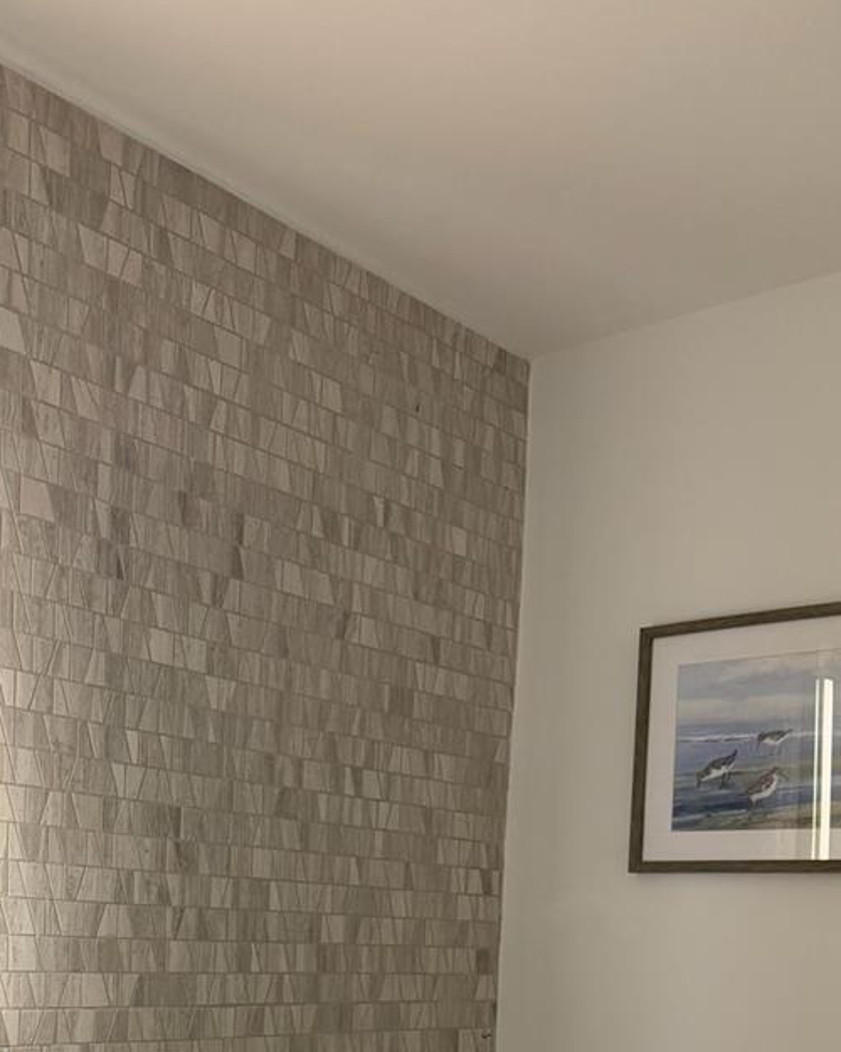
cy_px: 971
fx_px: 1400
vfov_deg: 38.0
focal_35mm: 45
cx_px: 160
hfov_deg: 32.5
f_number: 1.78
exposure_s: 1/120
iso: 250
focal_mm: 6.76
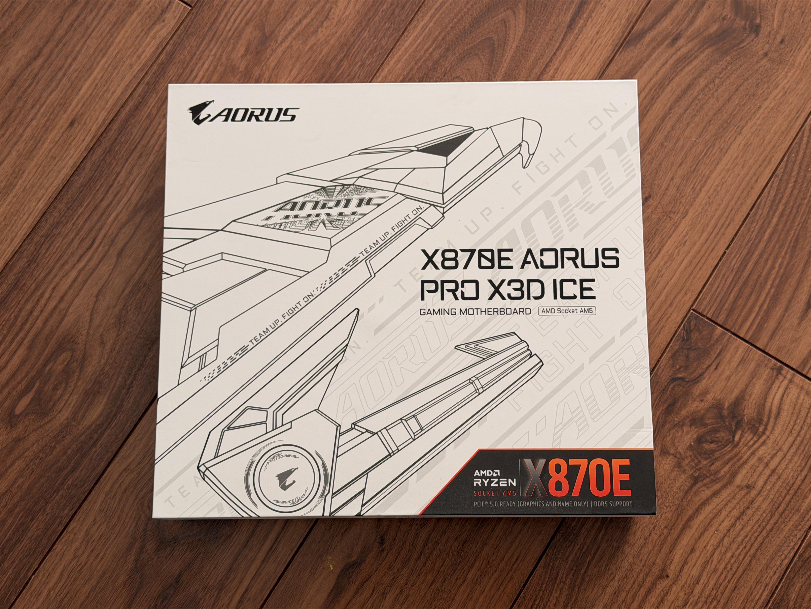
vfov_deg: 30.3
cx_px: 406
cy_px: 304
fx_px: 1125
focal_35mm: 48
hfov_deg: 39.7
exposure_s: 1/121
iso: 80
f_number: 1.78
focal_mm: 6.76
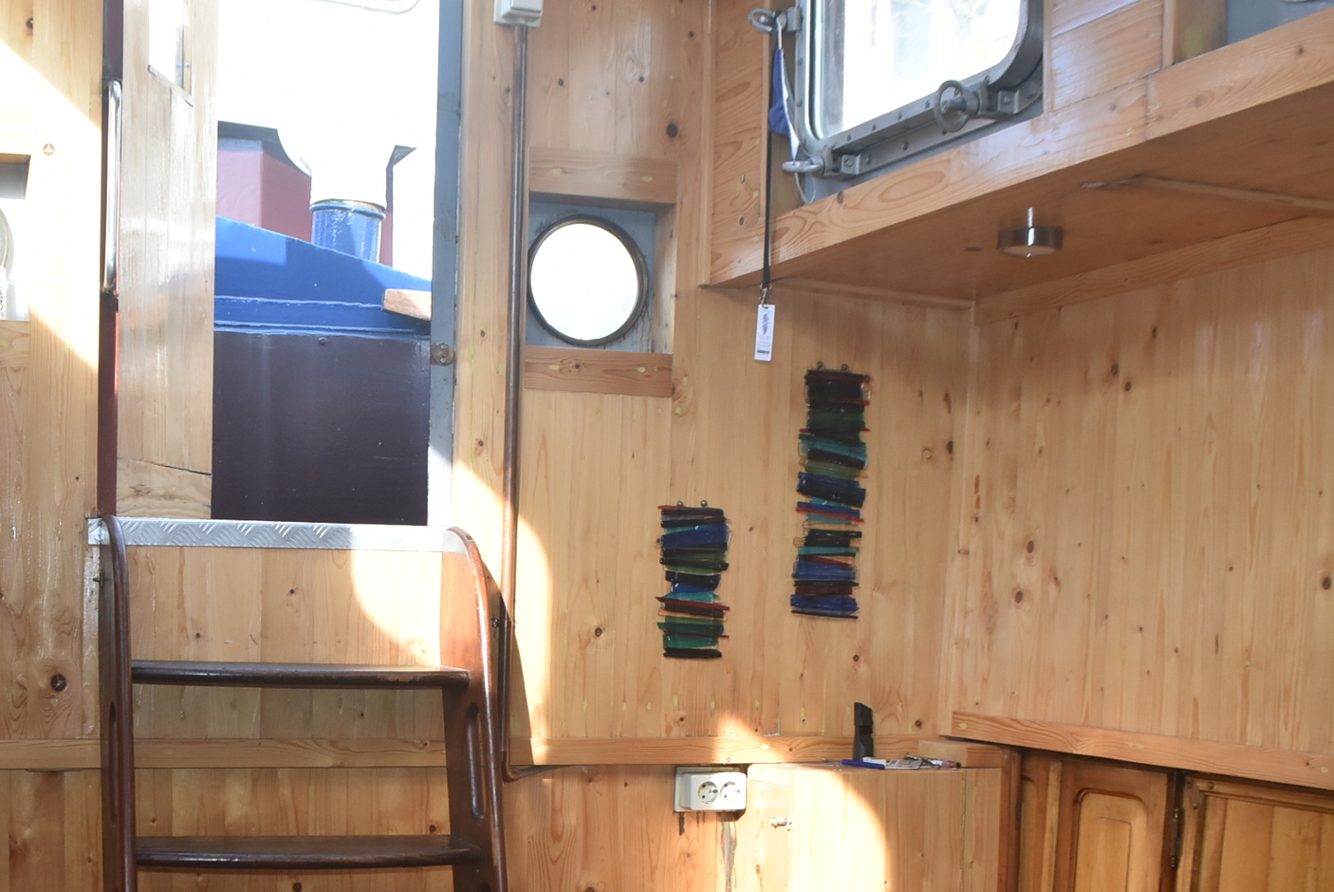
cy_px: 688
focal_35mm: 48
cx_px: 346
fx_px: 1780
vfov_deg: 27.7
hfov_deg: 40.0
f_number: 5.6
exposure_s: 1/125
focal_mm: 18
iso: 560
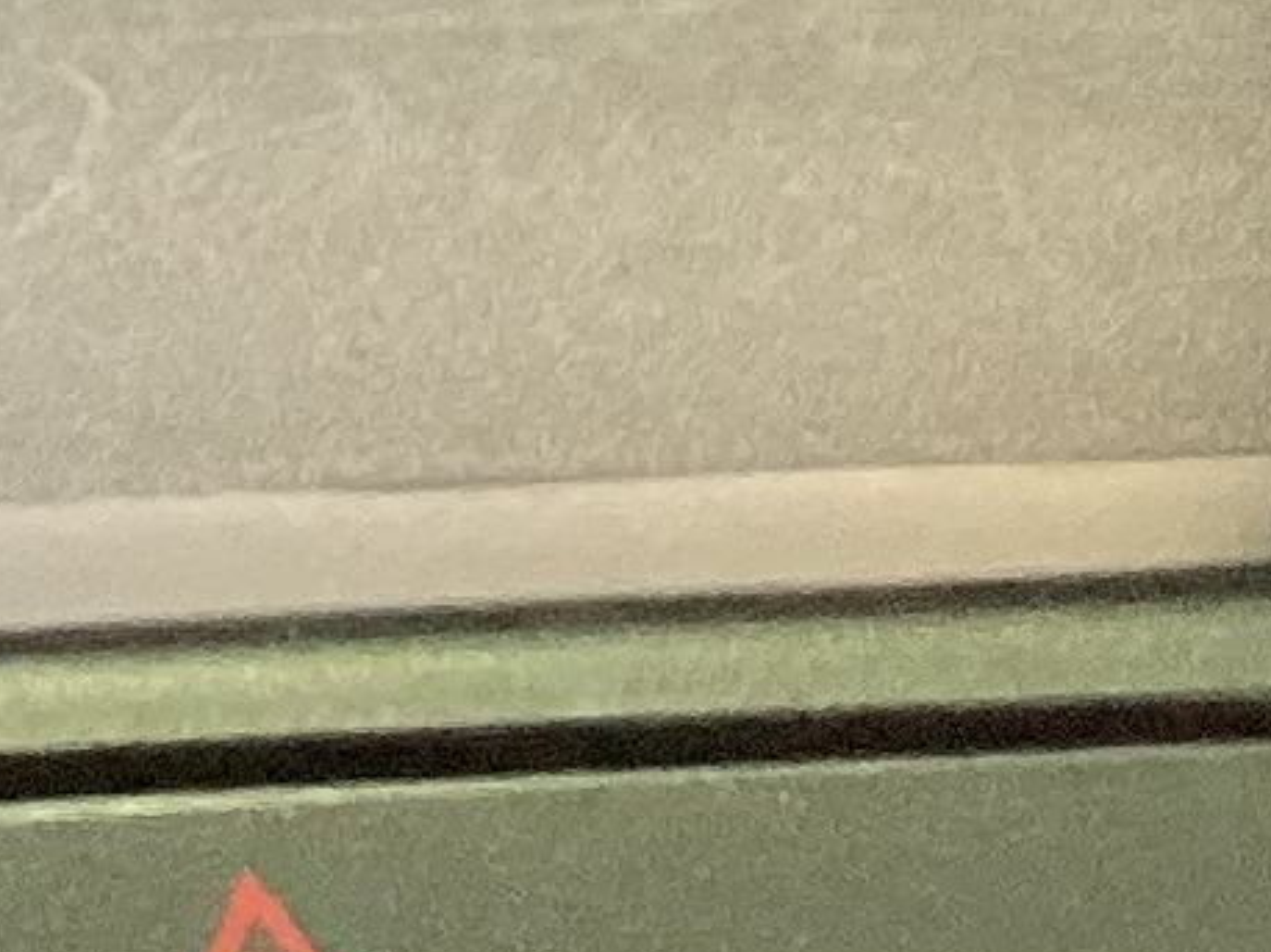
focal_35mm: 221
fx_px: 8110
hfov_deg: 8.7
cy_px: -760
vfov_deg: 6.6
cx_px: -666
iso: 100
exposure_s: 1/50
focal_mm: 3.3
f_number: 2.4
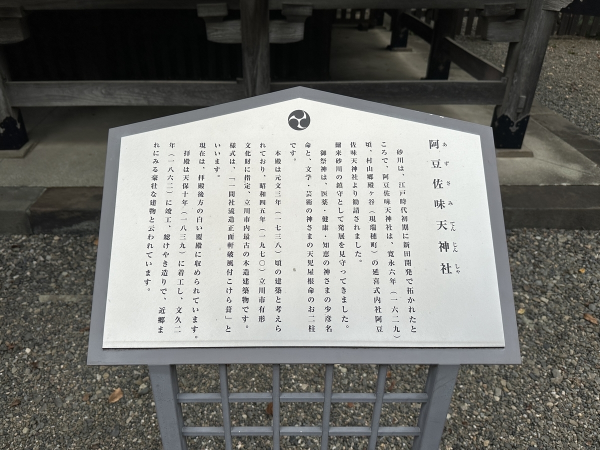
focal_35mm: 24
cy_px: 225
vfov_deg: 56.8
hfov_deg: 71.6
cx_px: 300
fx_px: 416
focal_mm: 6.86
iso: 80
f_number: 1.78
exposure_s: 1/7576
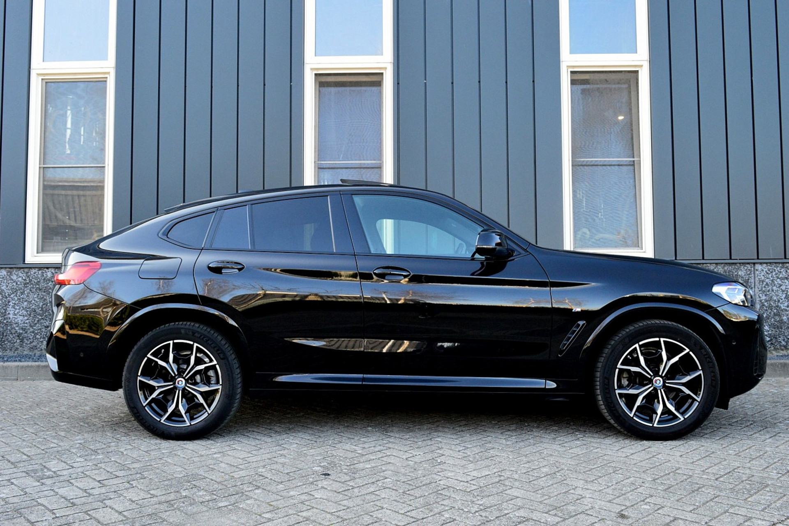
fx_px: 723
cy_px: 263
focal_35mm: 33
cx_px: 394
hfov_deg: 57.2
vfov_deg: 40.0
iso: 800
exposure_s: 1/100
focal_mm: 22
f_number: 9
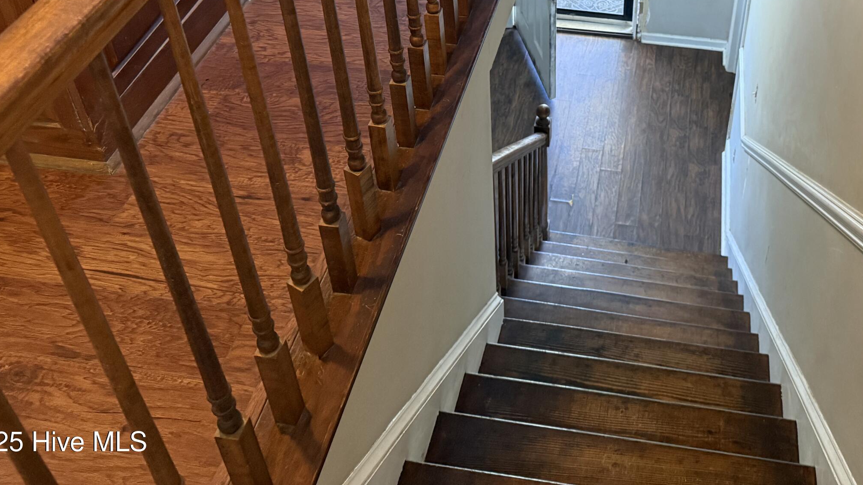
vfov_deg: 28.6
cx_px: 585
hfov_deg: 50.5
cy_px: 3
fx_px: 892
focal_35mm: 39
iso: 800
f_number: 1.78
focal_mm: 6.76
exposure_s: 1/60
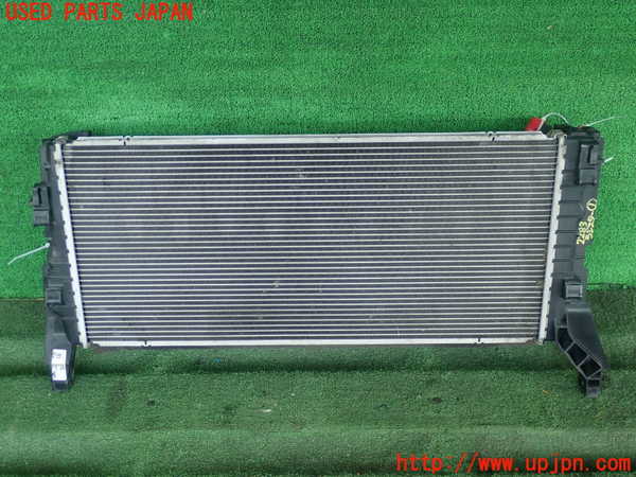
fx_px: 735
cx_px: 318
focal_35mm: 40
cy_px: 238
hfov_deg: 46.8
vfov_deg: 36.0
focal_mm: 7.34
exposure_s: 1/80
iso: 160
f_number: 2.8
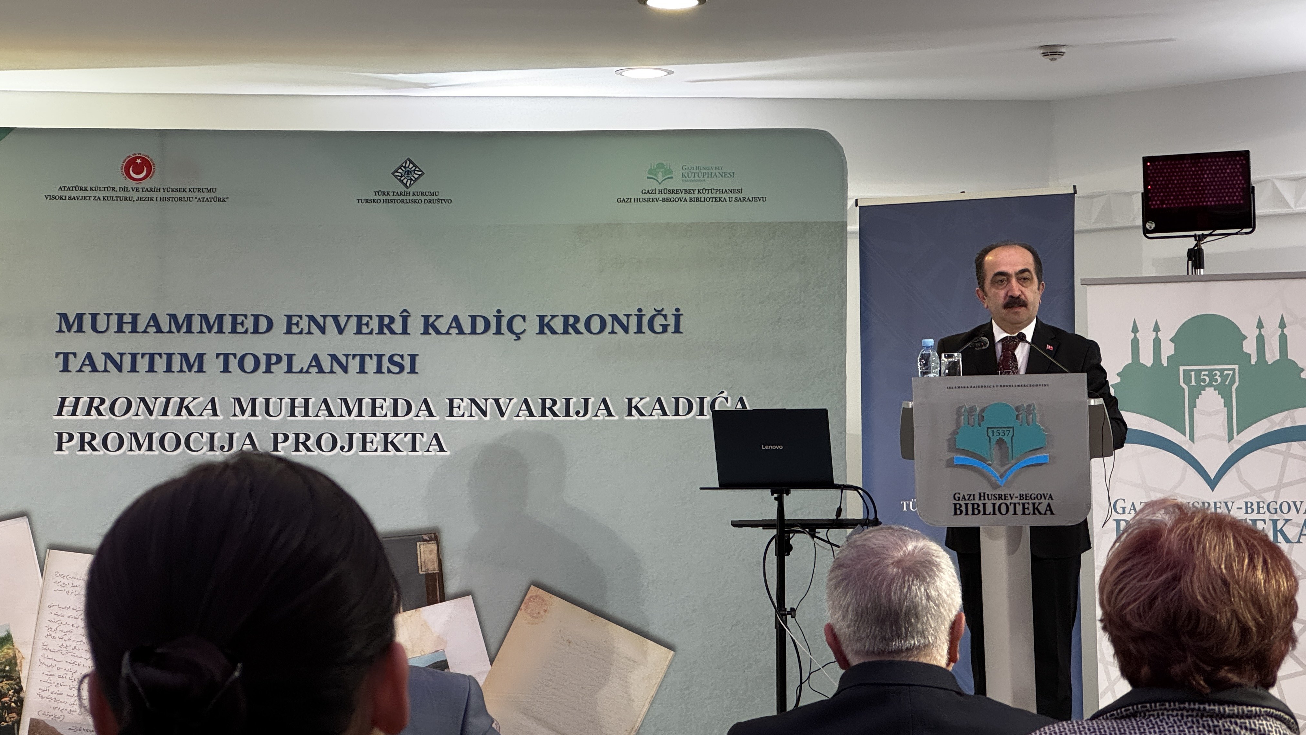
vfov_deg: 14.4
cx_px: 653
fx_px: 2909
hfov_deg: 25.3
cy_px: 307
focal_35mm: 84
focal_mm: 9
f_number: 2.8
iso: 250
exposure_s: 1/60
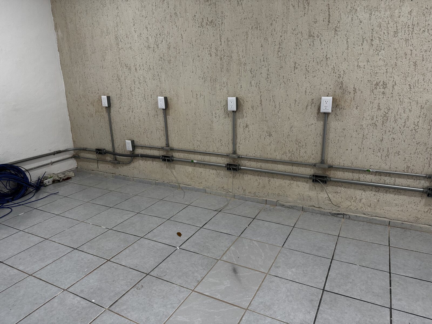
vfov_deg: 56.8
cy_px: 162
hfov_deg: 71.6
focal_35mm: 24
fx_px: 300
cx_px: 216
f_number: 1.78
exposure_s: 1/121
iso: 160
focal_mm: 6.76
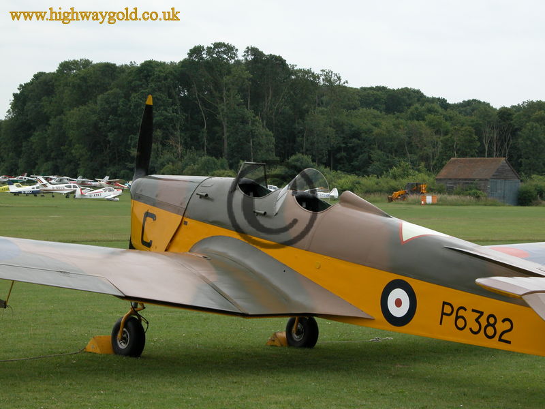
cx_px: 272
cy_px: 204
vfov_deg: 13.8
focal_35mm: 107
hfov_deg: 18.4
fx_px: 1685
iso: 100
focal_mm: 27.3
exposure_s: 1/340
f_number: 5.2
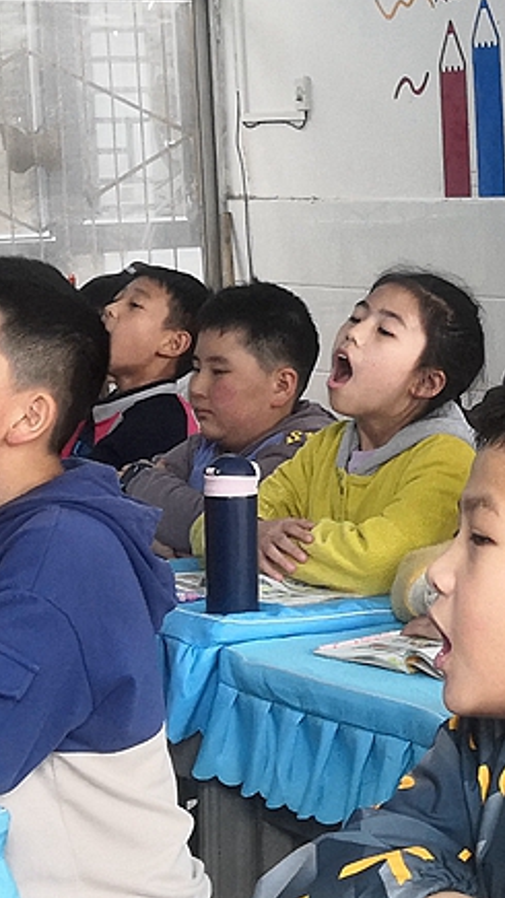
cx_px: 713
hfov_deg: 10.3
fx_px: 2716
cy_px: 398
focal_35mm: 114
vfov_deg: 18.8
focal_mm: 3.81
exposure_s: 1/50
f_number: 2.2
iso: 160
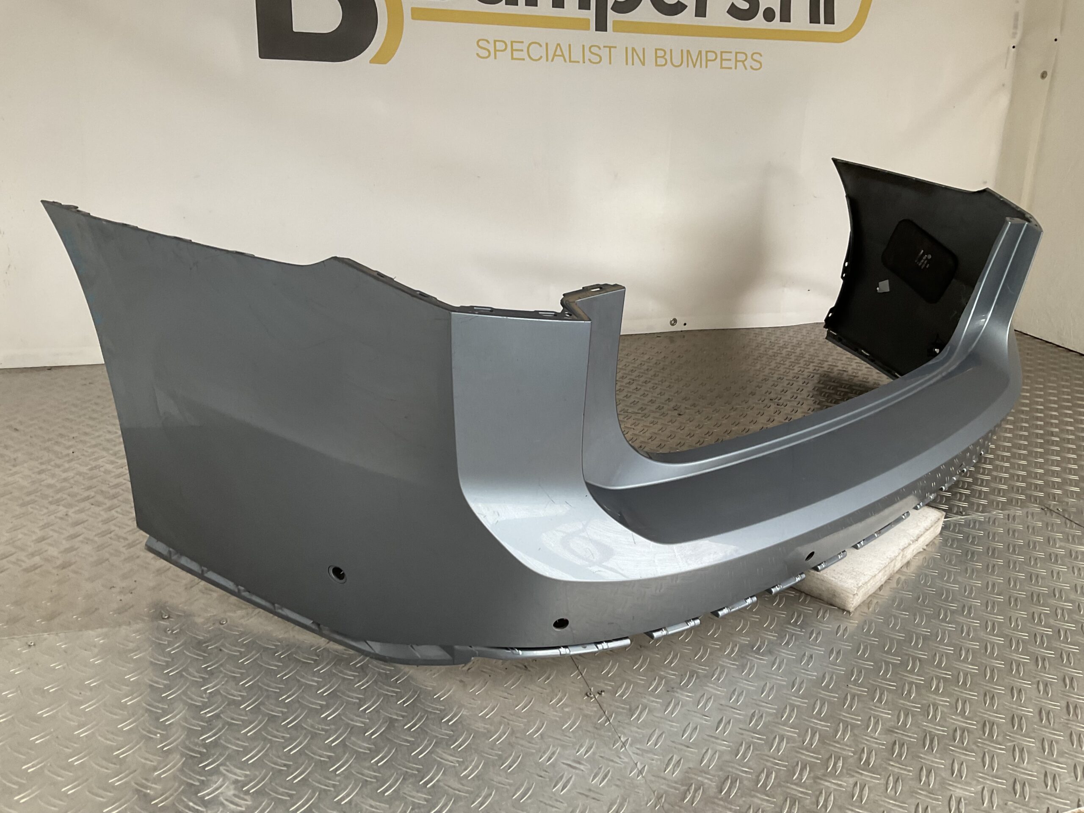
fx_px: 908
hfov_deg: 61.7
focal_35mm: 29
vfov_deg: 48.2
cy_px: 406
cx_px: 542
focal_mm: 3
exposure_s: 1/120
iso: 50
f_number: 1.8
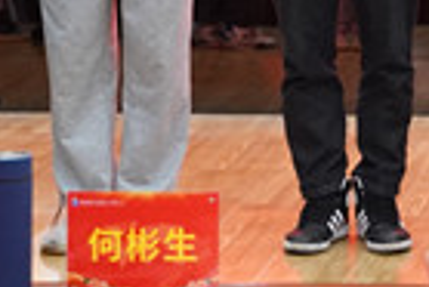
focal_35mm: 237
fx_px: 2827
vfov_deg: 5.7
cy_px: -293
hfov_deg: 8.4
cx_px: 759
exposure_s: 1/200
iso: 4000
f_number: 3.5
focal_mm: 44
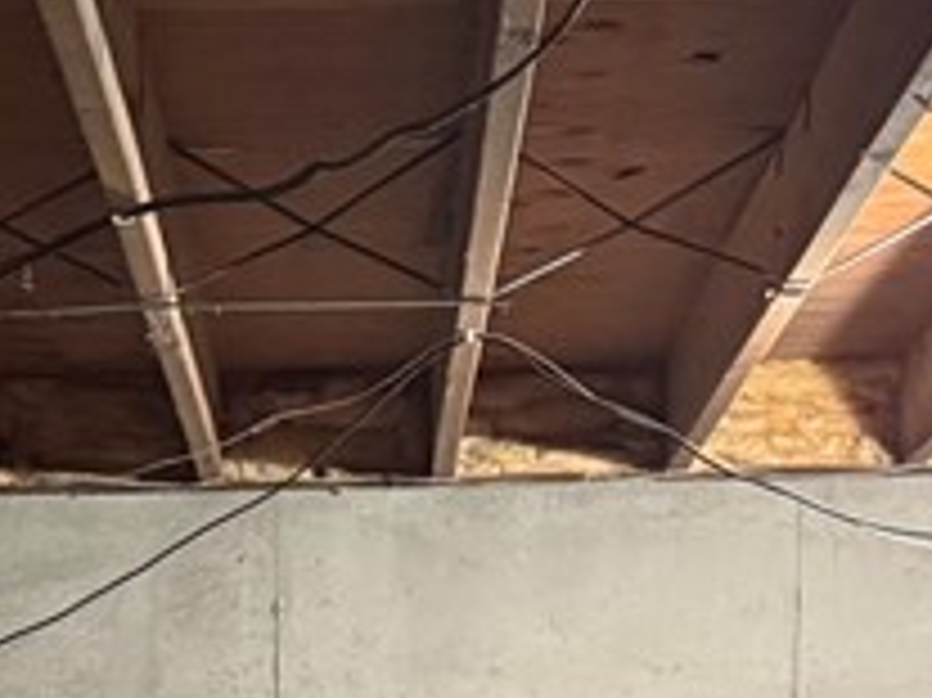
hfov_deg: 16.5
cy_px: 1441
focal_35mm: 119
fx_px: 3202
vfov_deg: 11.2
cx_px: 207
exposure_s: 1/40
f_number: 1.78
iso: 1000
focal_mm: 6.76
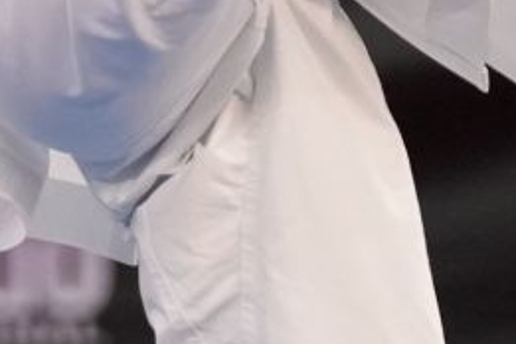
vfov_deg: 0.8
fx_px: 24336
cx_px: 370
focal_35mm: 1698
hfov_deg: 1.2
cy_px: -73
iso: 1600
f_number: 2.8
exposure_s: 1/500
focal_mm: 164
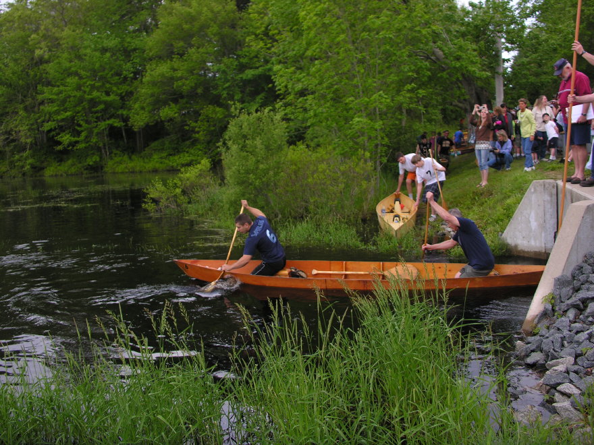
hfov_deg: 52.6
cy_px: 222
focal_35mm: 35
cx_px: 297
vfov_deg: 40.7
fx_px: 601
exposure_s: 1/250
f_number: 2.8
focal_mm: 8.9
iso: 50
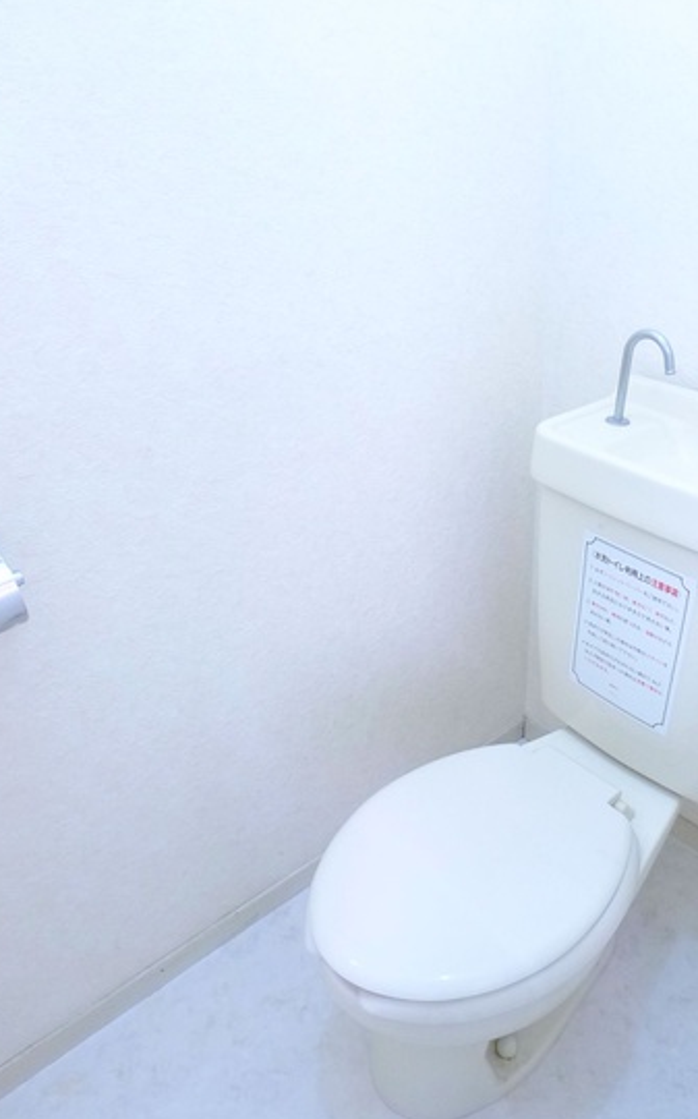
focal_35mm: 33
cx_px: 513
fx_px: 1005
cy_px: 597
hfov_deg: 37.5
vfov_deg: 58.1
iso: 400
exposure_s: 1/40
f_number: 2
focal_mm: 5.1
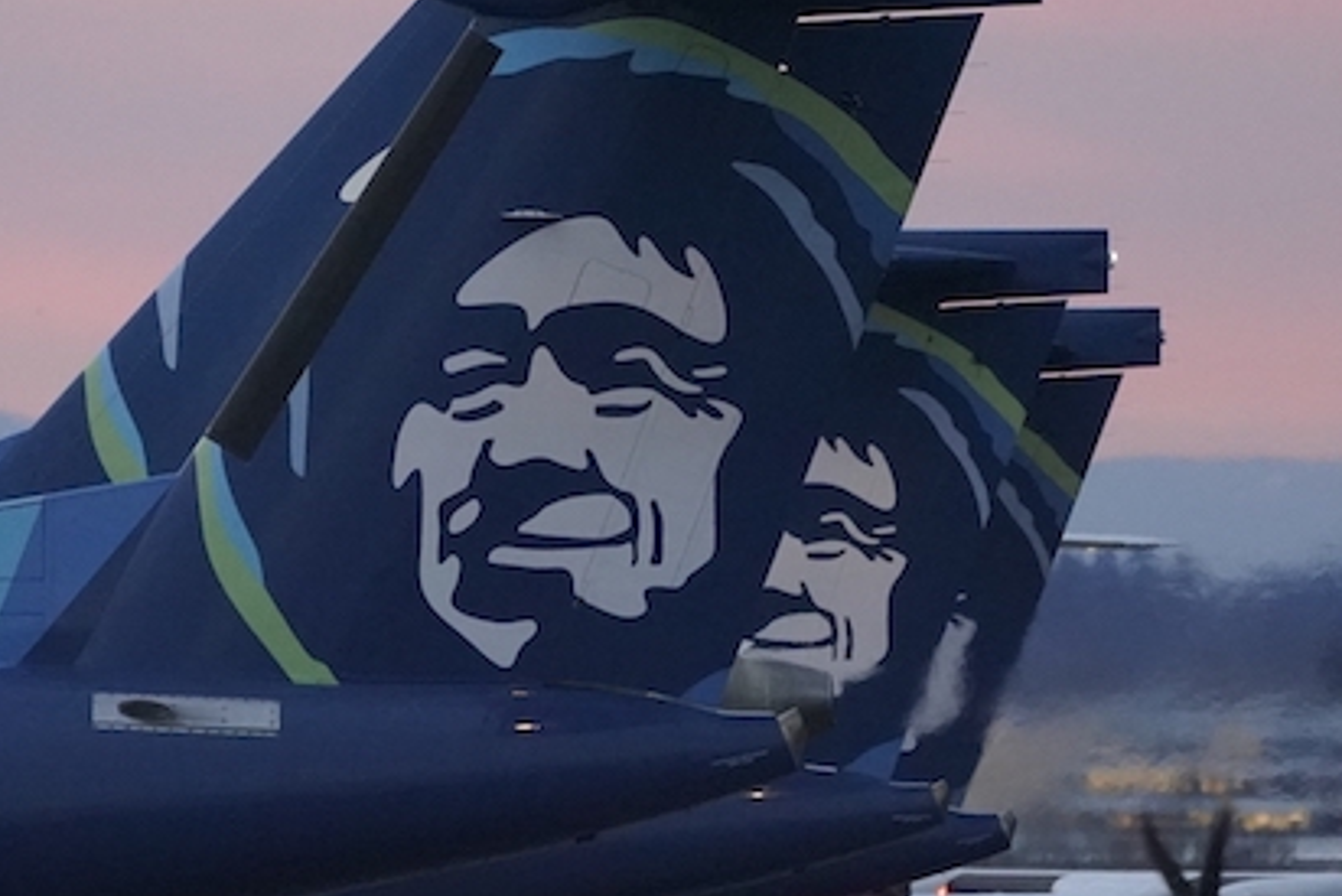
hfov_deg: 3.0
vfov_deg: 2.0
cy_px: 559
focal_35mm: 679
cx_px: 349
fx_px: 25319
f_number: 5.6
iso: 10000
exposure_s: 1/400
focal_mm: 400
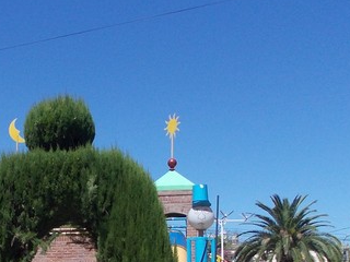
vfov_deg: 21.1
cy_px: 266
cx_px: 48
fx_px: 677
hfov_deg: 28.1
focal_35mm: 67
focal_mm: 4
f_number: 5.4
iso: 80
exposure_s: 1/400
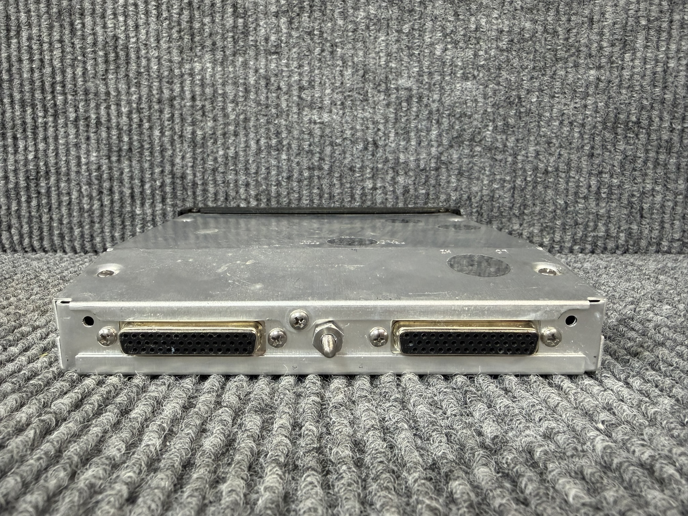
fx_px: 477
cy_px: 258
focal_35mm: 24
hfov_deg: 71.6
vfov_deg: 56.8
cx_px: 344
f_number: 2.2
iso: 250
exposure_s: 1/60
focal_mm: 2.22
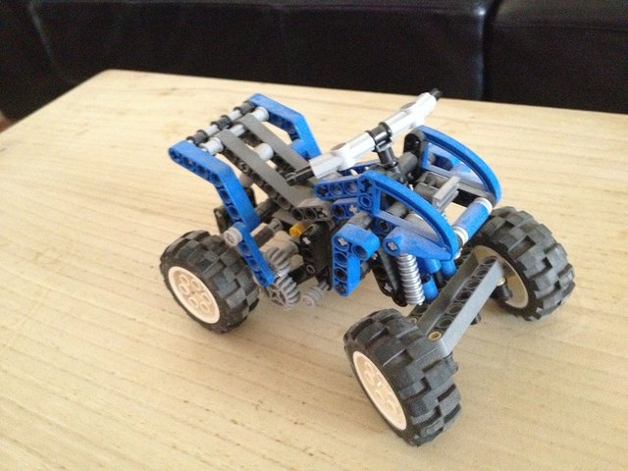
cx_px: 314
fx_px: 635
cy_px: 236
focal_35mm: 35
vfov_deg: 40.7
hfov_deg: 52.6
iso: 800
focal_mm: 4.28
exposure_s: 1/15
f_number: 2.4
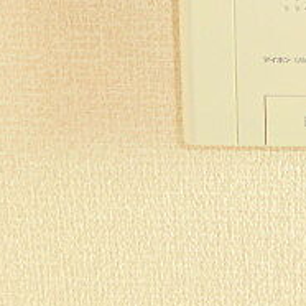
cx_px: 331
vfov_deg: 22.7
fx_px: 730
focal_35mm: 73
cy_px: 0
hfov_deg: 22.4
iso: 160
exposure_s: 1/60
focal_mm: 4.3
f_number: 3.2
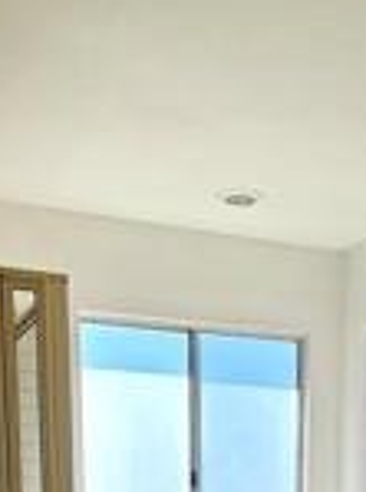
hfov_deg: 25.6
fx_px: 793
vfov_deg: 26.4
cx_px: 284
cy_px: 713
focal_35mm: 56
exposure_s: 1/345
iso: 50
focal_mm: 2.2
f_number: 2.2
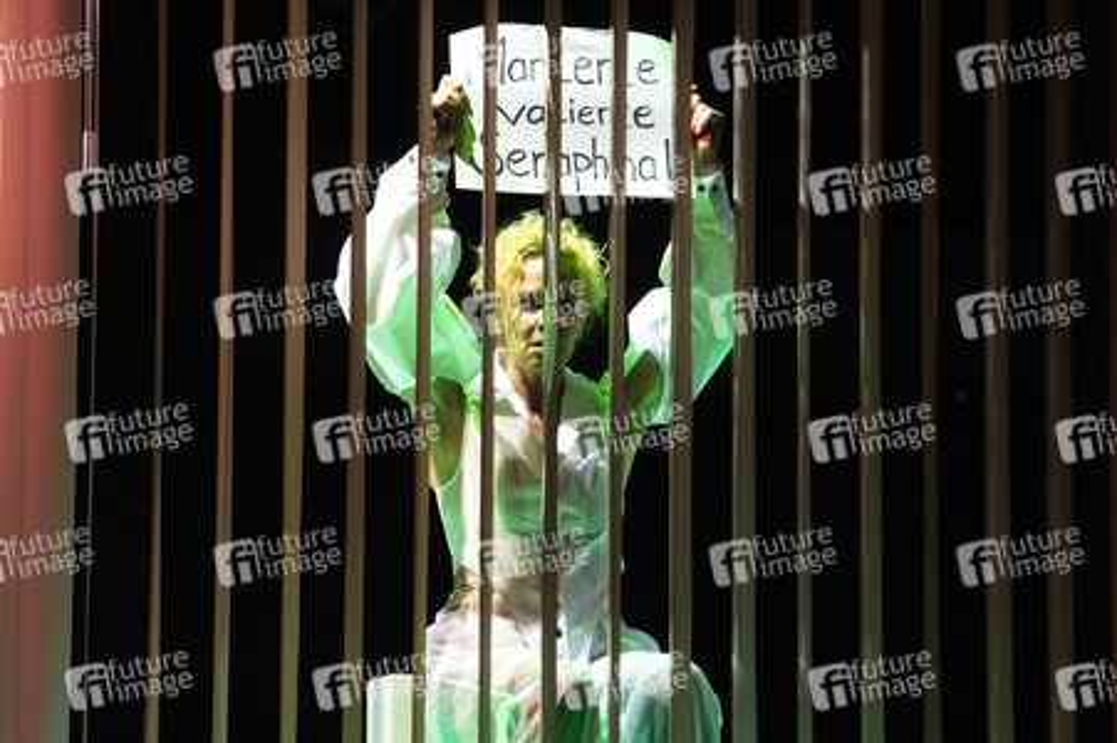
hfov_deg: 11.1
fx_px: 5736
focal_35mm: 185
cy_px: 372
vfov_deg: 7.4
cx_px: 558
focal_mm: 185
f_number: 4.5
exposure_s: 1/200
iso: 1600
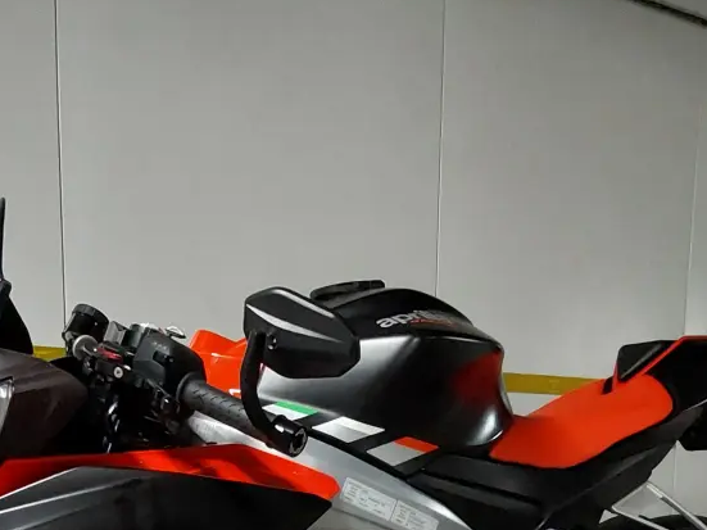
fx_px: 694
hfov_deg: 54.0
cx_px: 344
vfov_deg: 36.5
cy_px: 558
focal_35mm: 34
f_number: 2.2
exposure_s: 1/33
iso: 400
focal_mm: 1.74
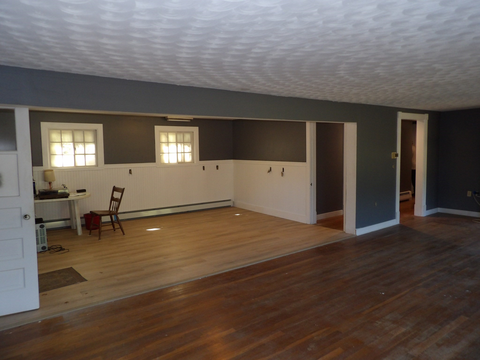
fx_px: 333
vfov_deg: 56.8
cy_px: 180
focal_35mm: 24
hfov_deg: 71.6
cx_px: 240
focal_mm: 4.3
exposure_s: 1/33
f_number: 3.2
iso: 200
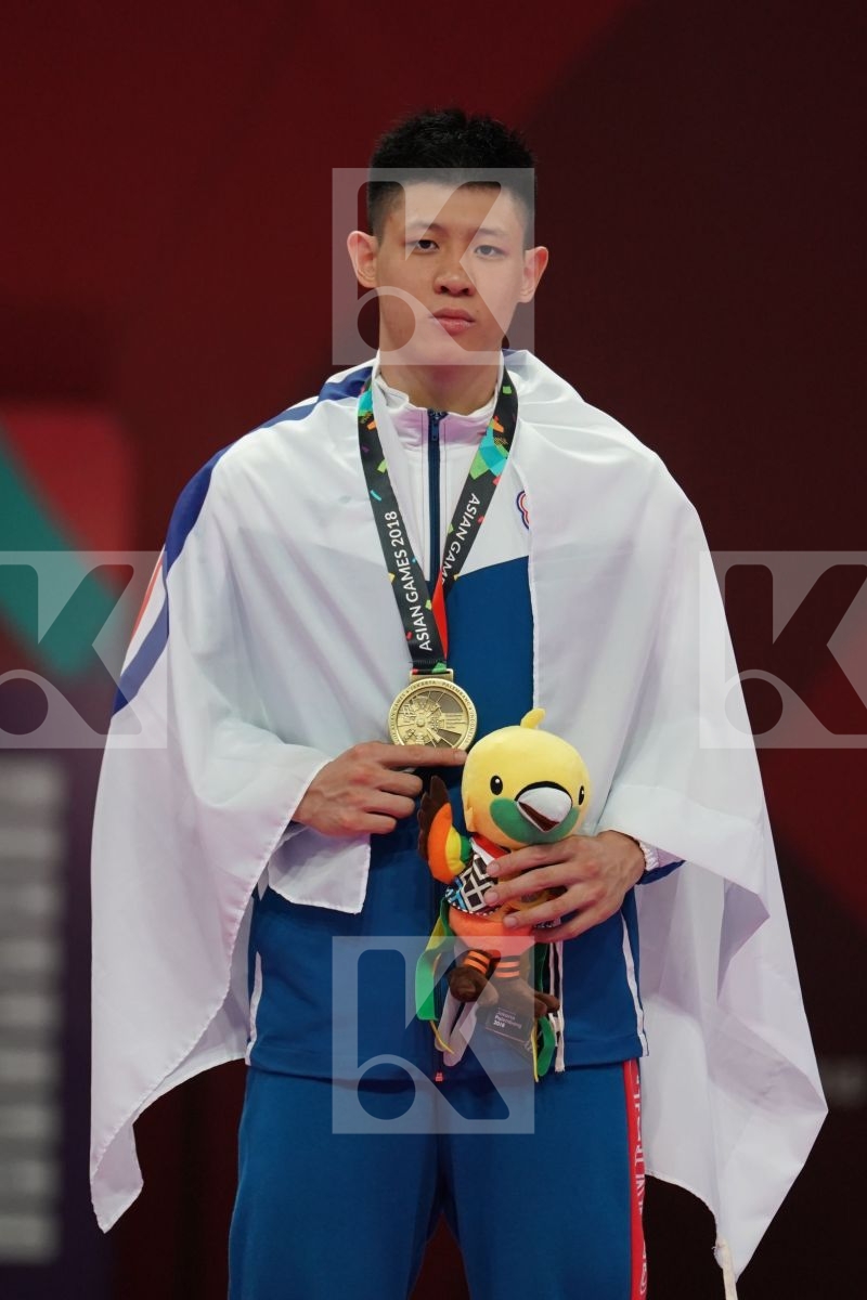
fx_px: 15171
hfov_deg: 3.3
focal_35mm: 420
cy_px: 650
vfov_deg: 4.9
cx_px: 434
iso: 2000
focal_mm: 280
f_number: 4
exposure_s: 1/500
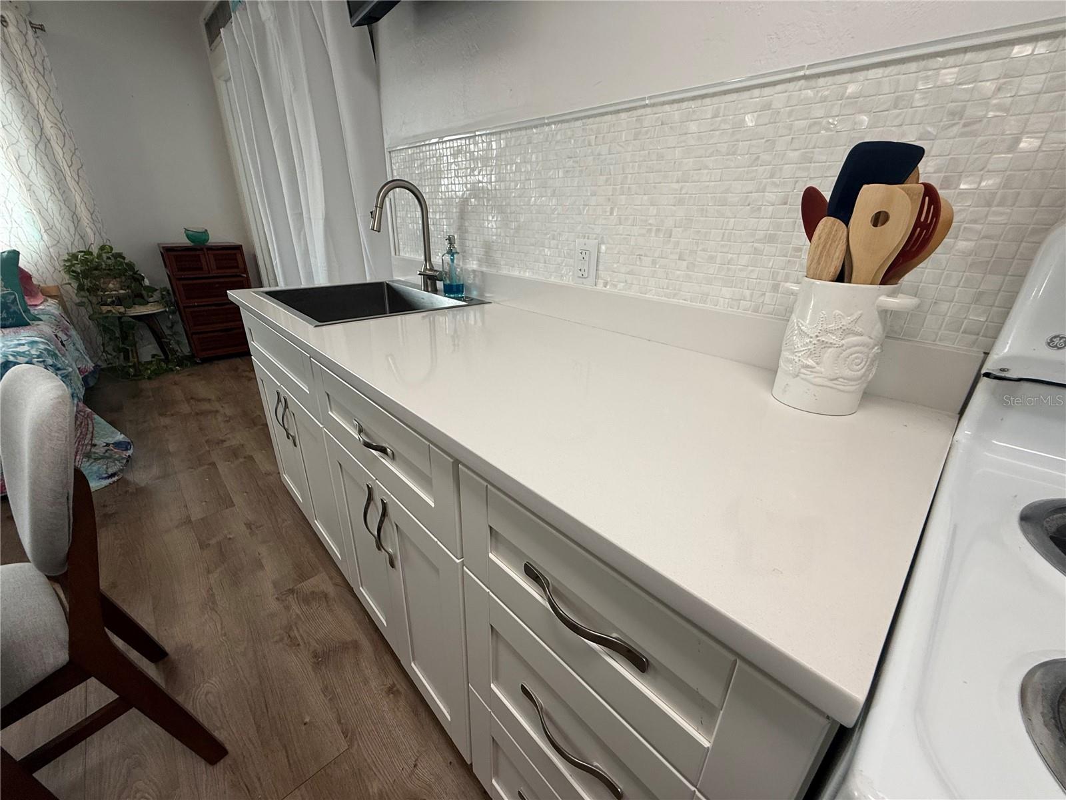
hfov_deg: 102.1
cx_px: 533
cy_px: 400
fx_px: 431
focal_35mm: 14
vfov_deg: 85.7
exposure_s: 1/120
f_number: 2.2
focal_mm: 2.22
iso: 100
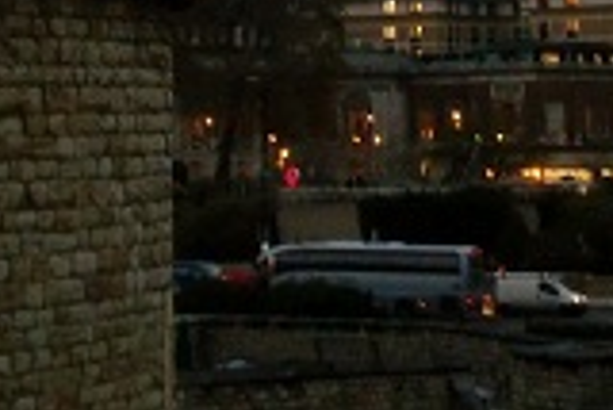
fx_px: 2522
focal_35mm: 148
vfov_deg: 9.2
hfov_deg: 13.9
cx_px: 329
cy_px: -63
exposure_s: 1/60
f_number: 4
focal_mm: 10.4
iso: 400
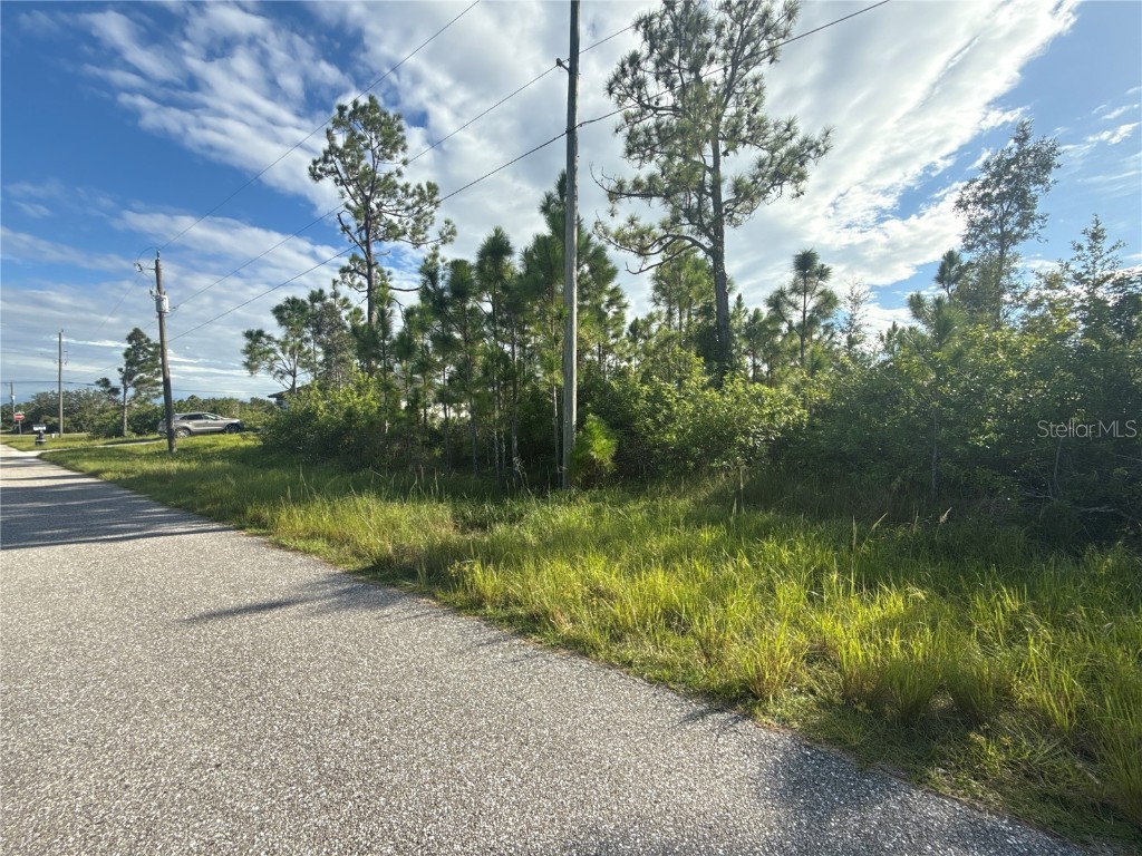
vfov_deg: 85.7
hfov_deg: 102.1
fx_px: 462
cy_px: 428
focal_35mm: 14
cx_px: 571
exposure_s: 1/1167
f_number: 2.2
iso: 64
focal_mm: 2.22
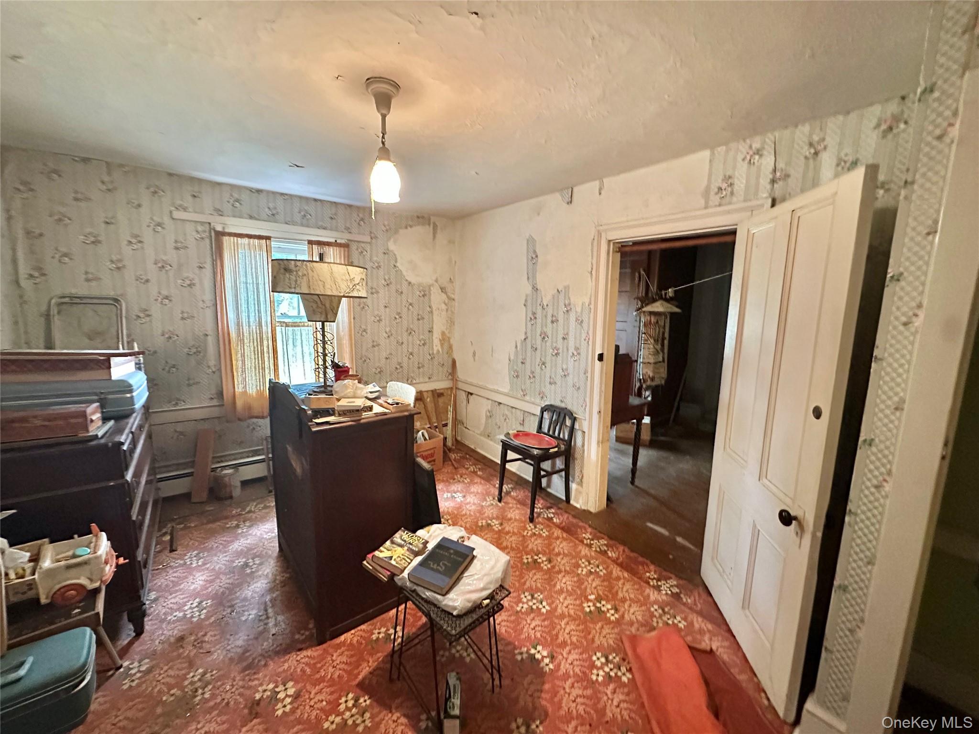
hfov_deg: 102.1
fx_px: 396
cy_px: 367
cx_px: 490
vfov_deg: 85.7
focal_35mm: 14
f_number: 2.2
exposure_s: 1/60
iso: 1000
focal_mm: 2.22
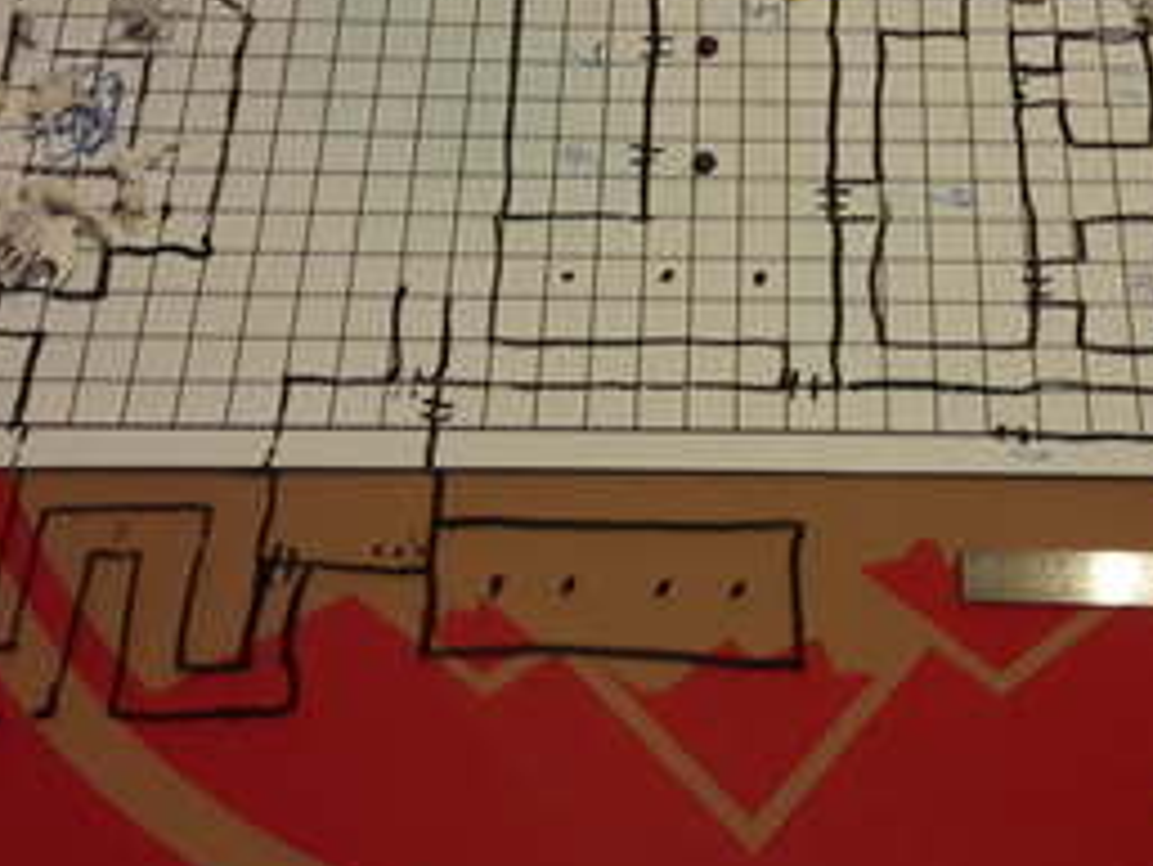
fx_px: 1933
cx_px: 765
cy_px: 251
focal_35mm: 58
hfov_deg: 32.9
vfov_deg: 25.0
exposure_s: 1/17
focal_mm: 3.7
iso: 160
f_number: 1.9
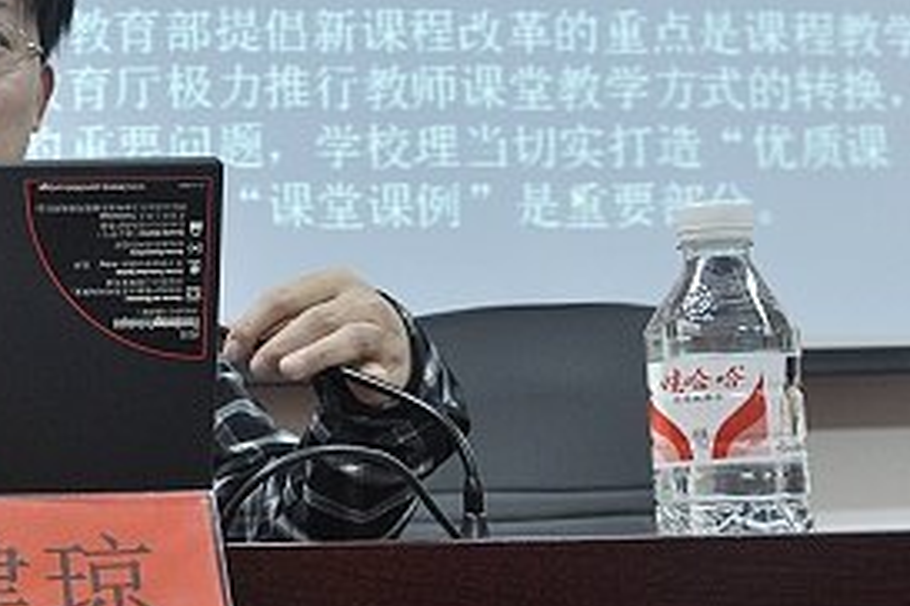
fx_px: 1997
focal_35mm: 79
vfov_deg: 17.2
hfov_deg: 24.2
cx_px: -60
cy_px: 152
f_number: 7.1
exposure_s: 1/15
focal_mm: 24
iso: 640
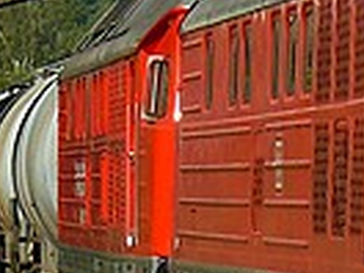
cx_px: 620
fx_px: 6614
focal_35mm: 629
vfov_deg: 2.4
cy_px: -74
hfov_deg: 3.1
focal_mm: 17.3
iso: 100
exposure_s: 1/400
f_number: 3.2
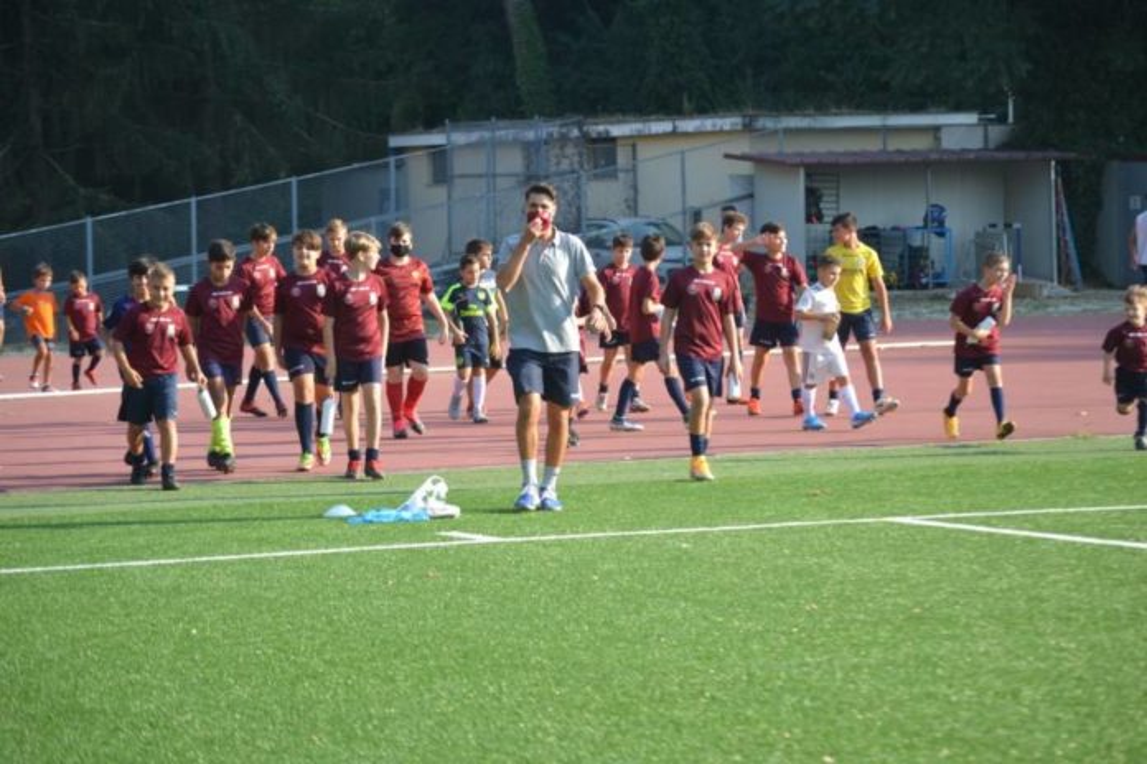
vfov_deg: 10.6
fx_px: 4110
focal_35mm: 129
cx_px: 574
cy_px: 382
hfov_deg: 15.9
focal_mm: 86
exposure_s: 1/640
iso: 400
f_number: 4.2
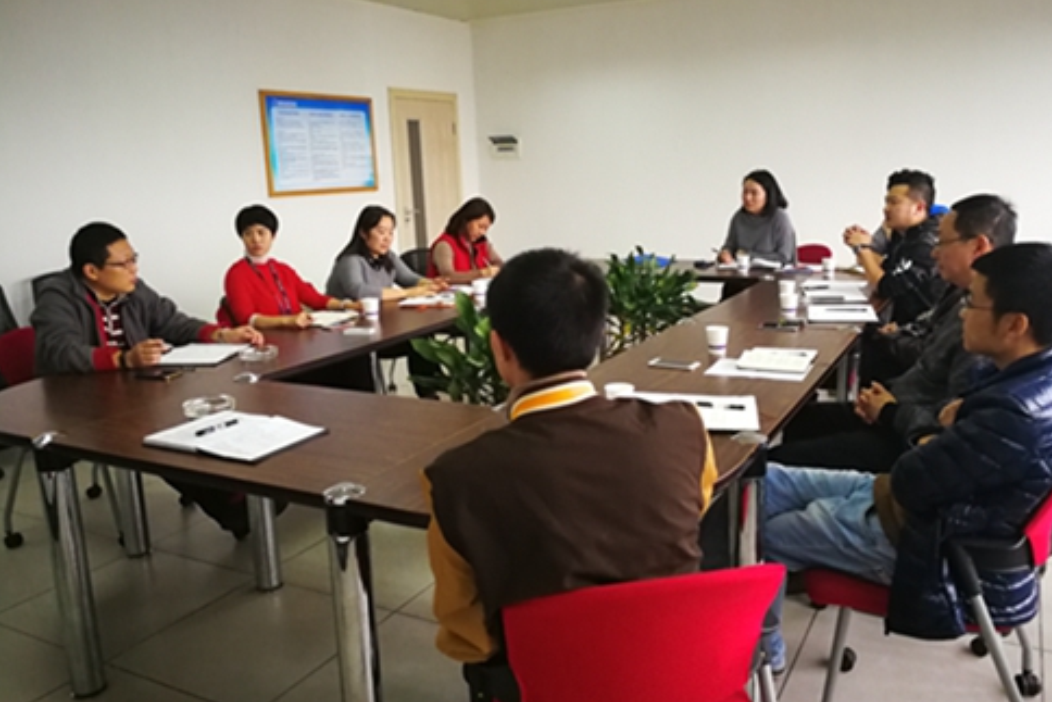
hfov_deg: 63.6
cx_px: 539
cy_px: 355
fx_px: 848
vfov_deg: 45.0
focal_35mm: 29
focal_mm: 3.95
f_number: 2.2
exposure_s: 1/100
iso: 400
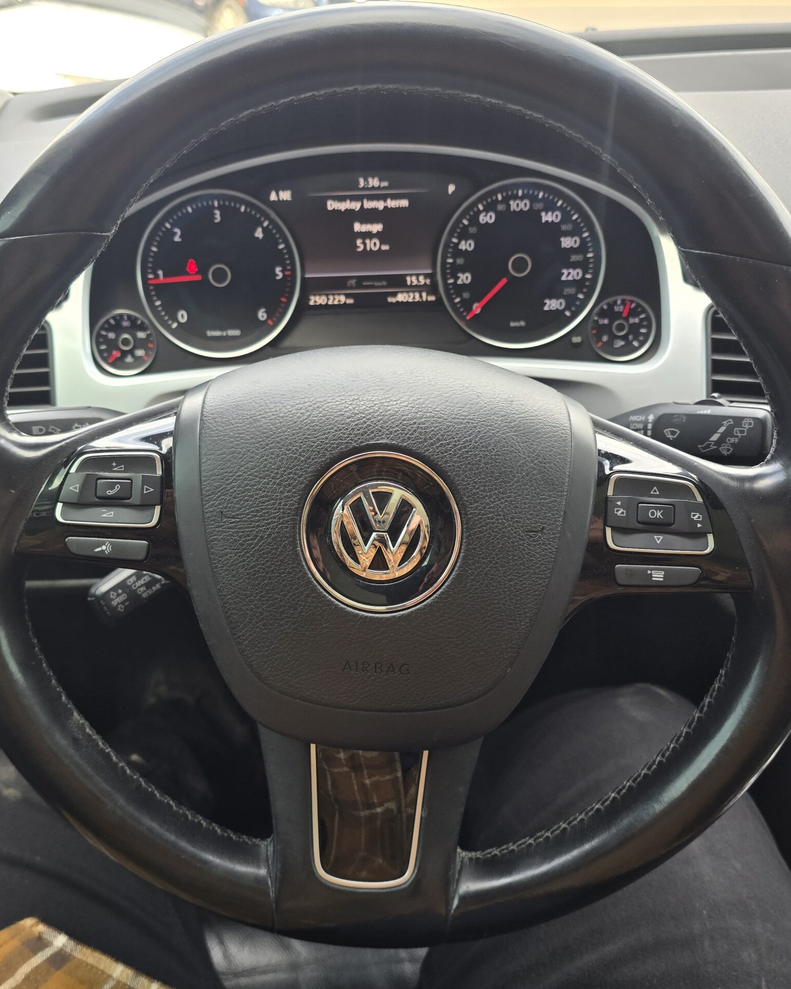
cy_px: 494
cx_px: 312
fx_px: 878
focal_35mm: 30
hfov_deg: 48.2
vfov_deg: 58.8
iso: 64
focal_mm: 6.3
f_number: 1.7
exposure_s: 1/180
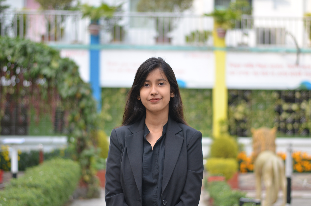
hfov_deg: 27.0
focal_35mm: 75
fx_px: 647
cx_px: 156
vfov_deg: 18.1
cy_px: 103
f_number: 1.8
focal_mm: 50
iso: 100
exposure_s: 1/640
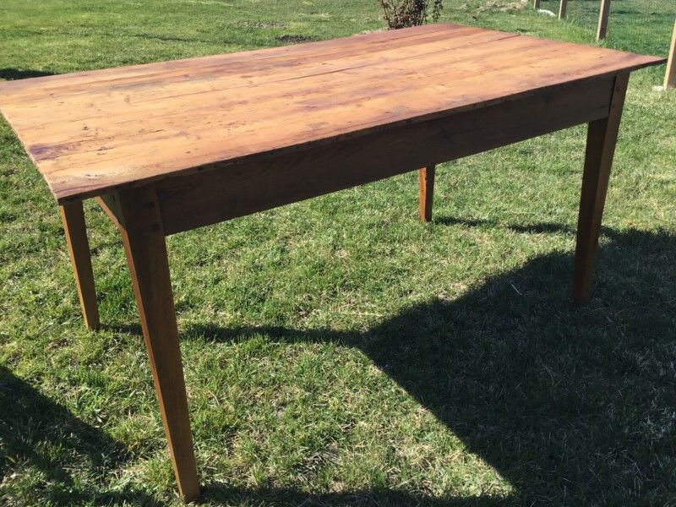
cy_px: 254
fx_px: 605
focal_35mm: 31
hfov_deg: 58.4
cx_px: 338
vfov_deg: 45.4
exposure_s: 1/604
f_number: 2.4
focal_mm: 3.3
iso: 25
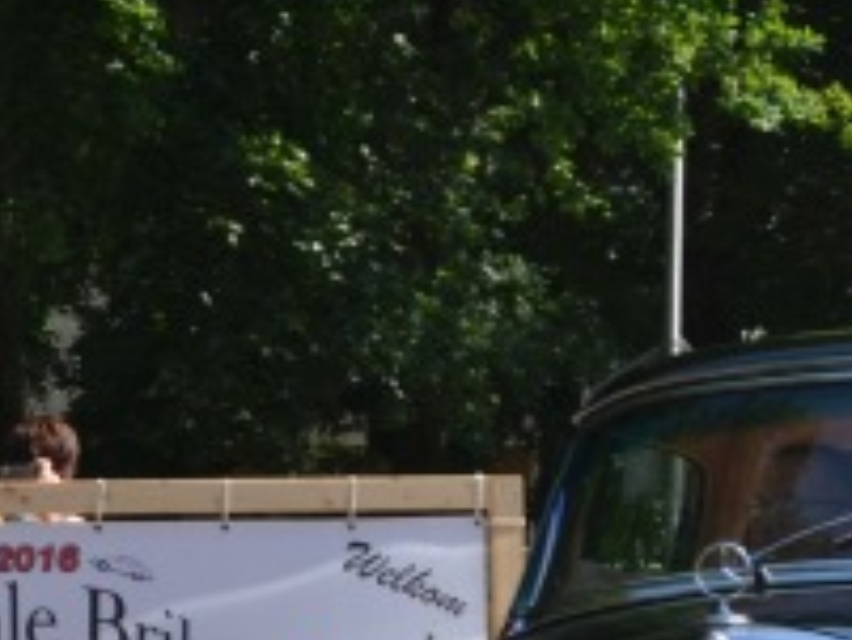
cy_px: 595
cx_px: 1034
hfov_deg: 7.6
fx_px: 6354
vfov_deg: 5.8
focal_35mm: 258
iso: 100
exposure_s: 1/200
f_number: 10
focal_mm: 36
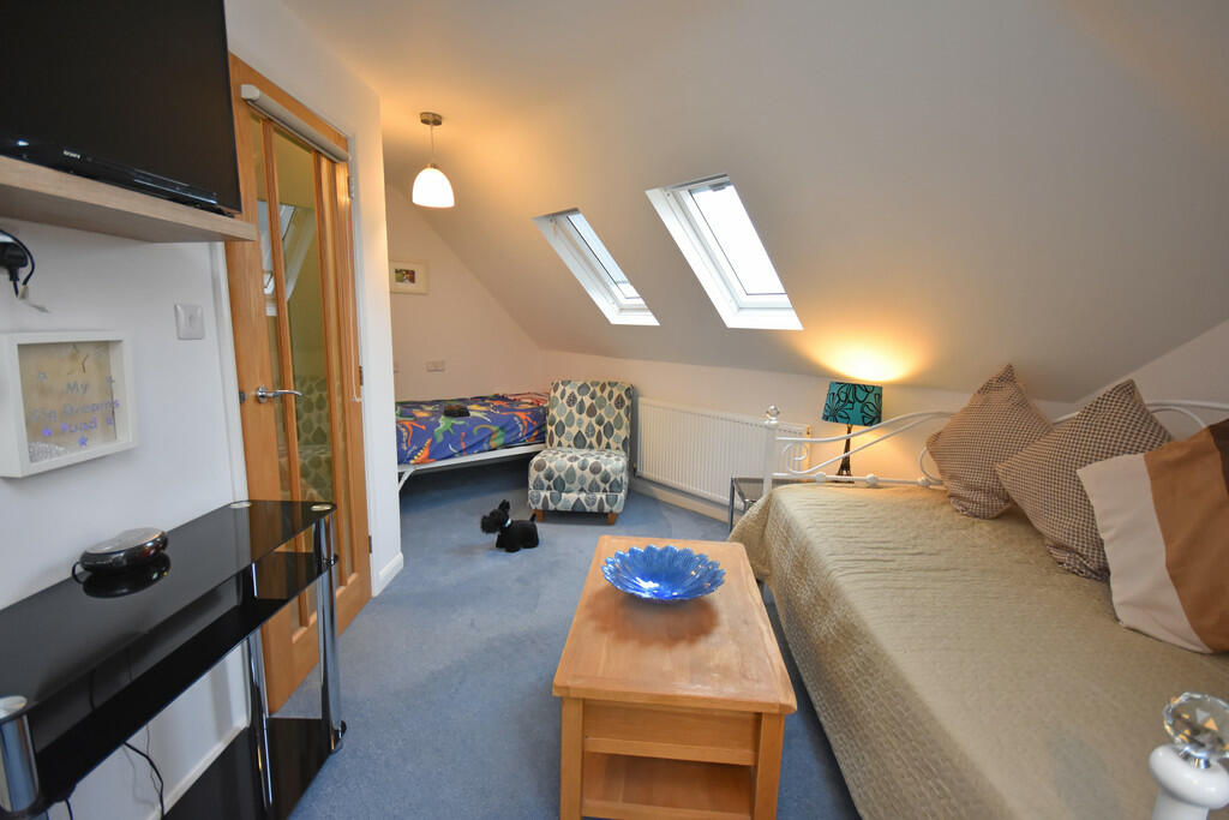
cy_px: 410
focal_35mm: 15
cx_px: 614
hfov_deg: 100.4
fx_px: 512
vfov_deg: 77.3
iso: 800
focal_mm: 10
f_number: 4.5
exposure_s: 1/80
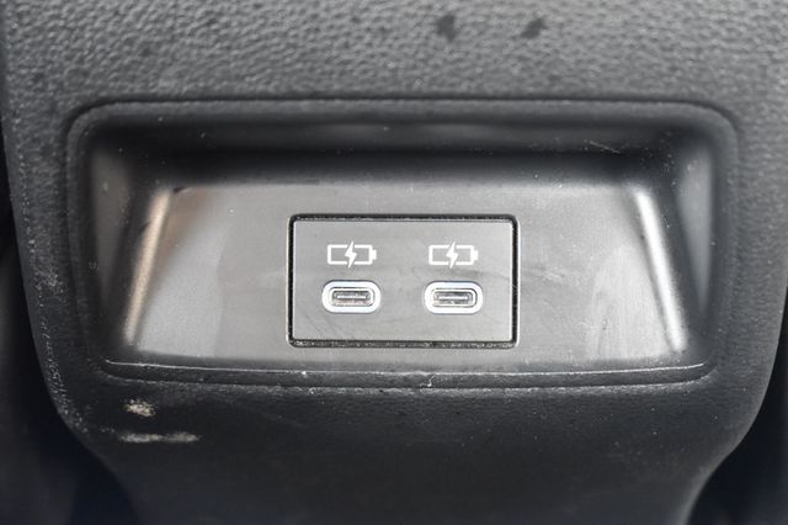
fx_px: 1477
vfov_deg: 20.1
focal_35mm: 68
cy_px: 262
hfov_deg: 29.9
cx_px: 394
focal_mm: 45
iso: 3200
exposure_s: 1/20
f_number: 5
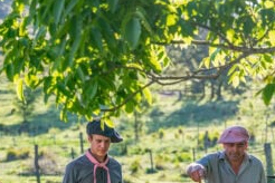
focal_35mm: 202
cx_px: 154
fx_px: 1543
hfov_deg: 10.2
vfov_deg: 6.8
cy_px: 201
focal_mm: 69
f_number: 2.8
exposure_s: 1/500
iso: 100
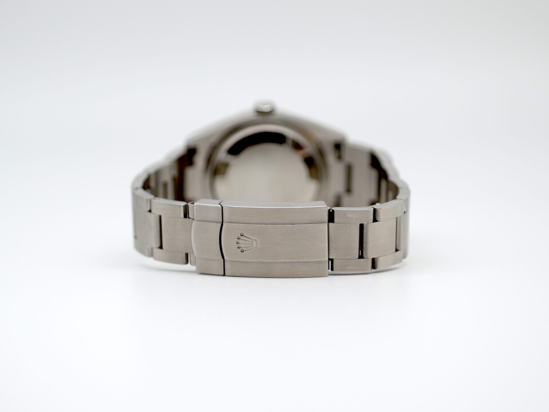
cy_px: 206
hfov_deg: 20.0
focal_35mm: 98
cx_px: 268
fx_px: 1555
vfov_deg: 15.1
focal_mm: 60
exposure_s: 1/400
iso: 200
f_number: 3.2
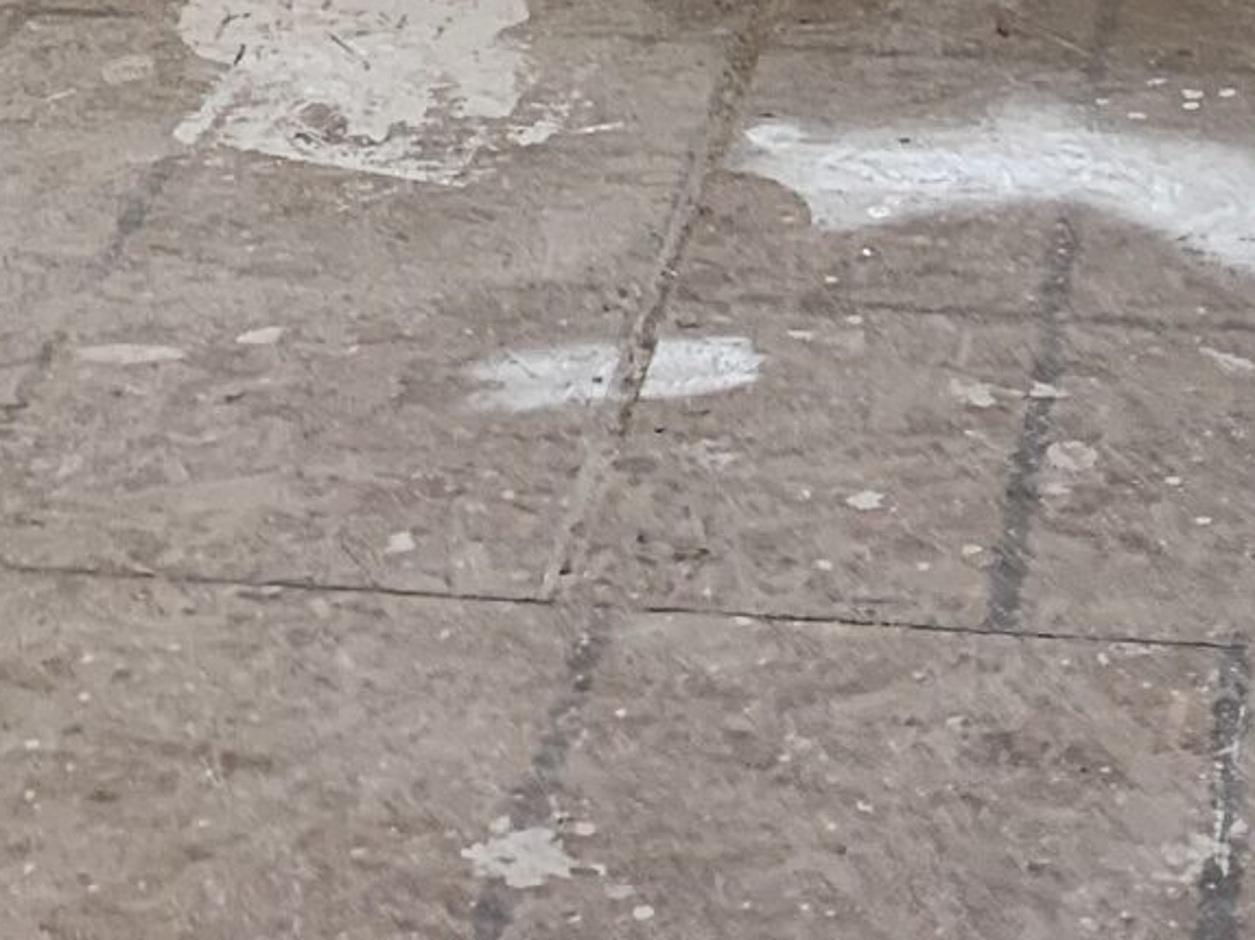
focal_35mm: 116
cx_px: 1109
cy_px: -1073
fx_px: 4204
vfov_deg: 11.3
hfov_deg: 16.8
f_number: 1.8
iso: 64
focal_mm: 4.25
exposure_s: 1/120
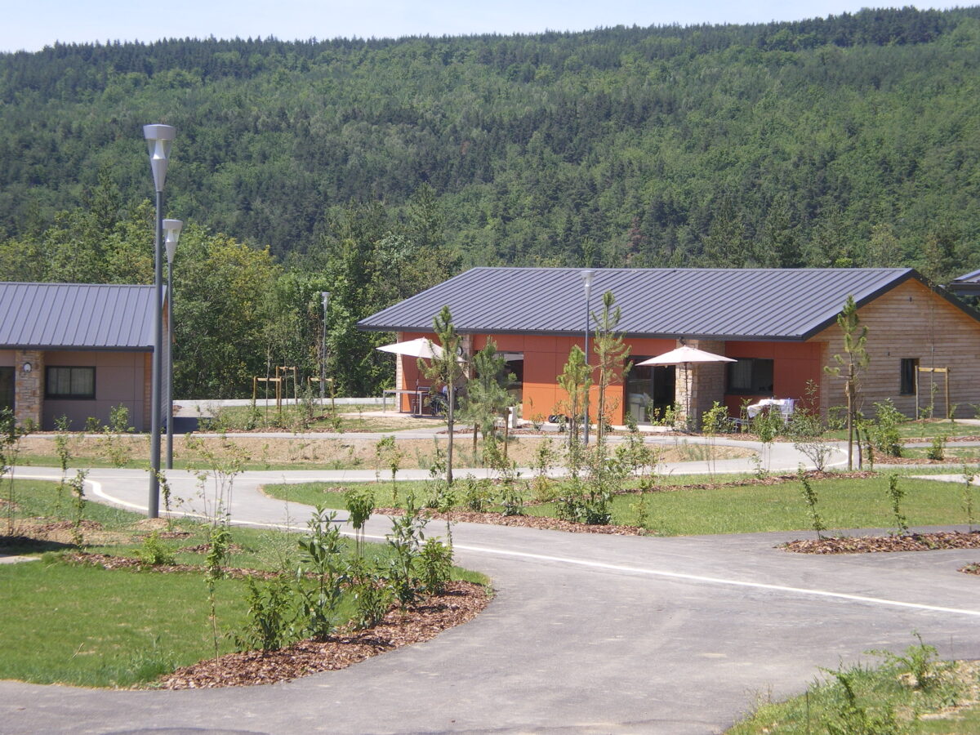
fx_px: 2463
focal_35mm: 87
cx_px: 490
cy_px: 368
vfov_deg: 17.0
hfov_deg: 22.5
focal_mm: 15.3
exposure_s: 1/160
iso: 50
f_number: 5.3
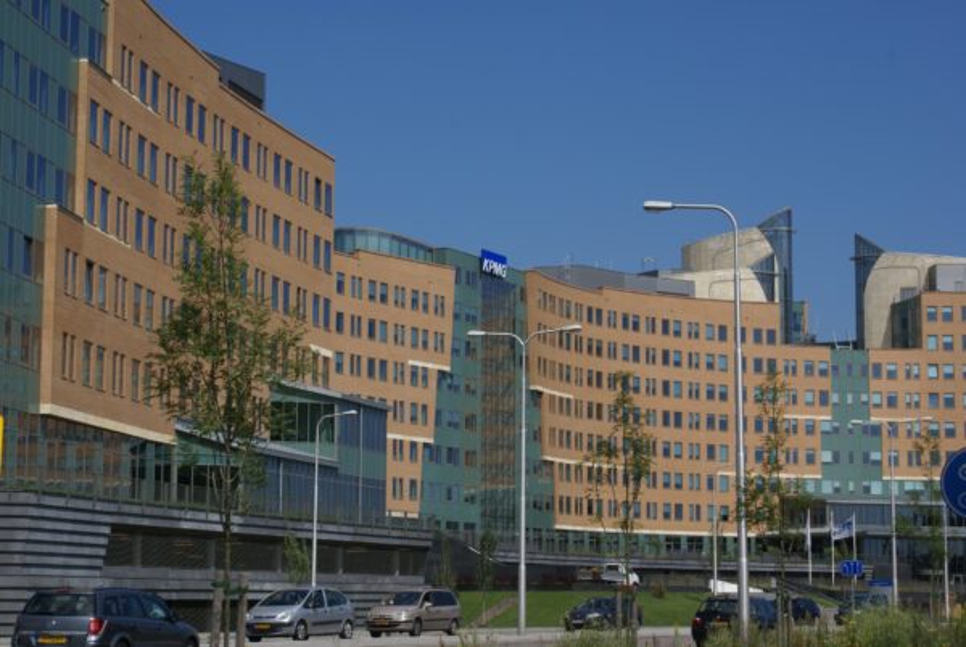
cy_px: 324
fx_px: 2015
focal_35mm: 75
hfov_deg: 27.0
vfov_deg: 18.2
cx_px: 483
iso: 100
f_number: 13
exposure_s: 1/250
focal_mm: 50
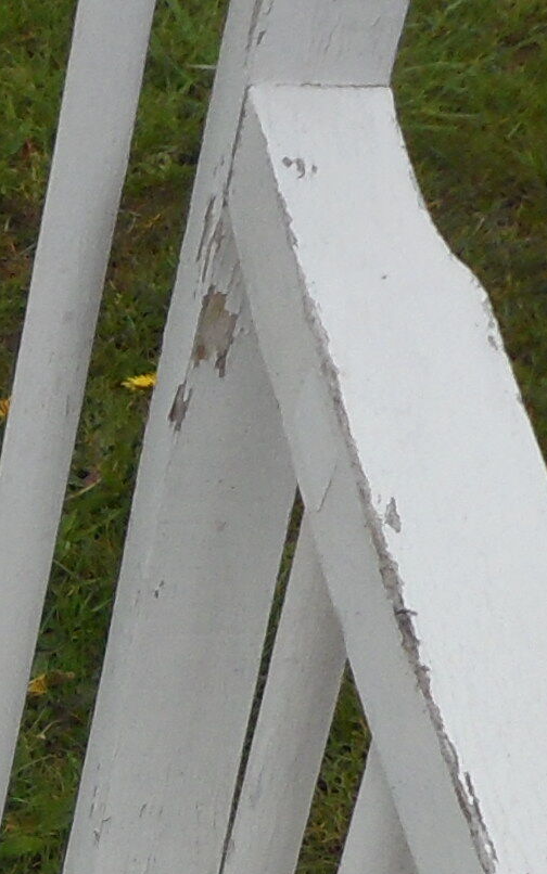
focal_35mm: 142
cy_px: 1418
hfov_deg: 8.4
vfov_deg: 13.6
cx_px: -817
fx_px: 3386
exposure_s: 1/500
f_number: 3.5
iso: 80
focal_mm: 4.9
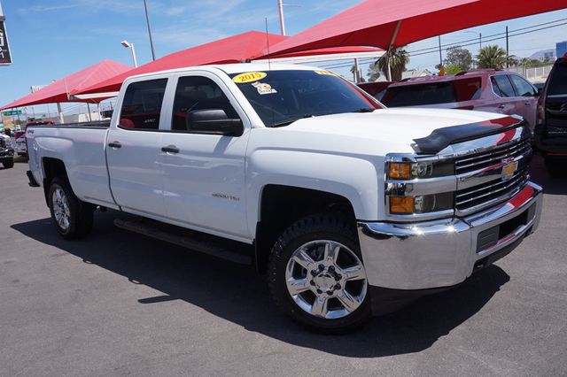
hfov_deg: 59.5
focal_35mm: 32
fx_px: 496
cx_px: 284
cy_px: 188
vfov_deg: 41.7
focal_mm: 21
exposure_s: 1/160
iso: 100
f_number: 11
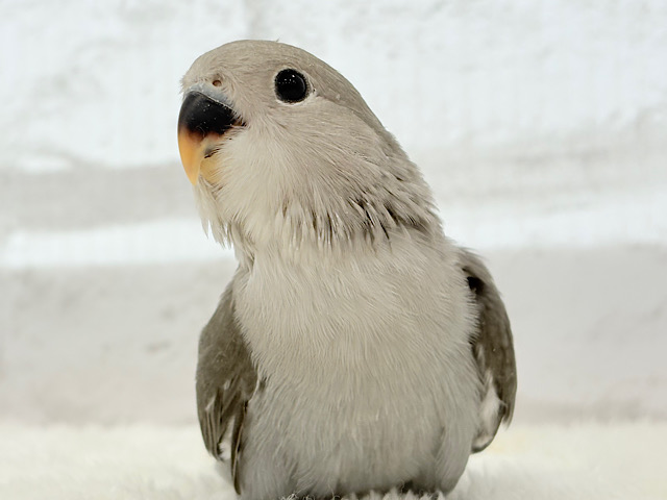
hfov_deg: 36.8
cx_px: 334
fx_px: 1002
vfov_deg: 28.0
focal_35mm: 52
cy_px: 250
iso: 50
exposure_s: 1/100
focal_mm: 5.96
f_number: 1.6
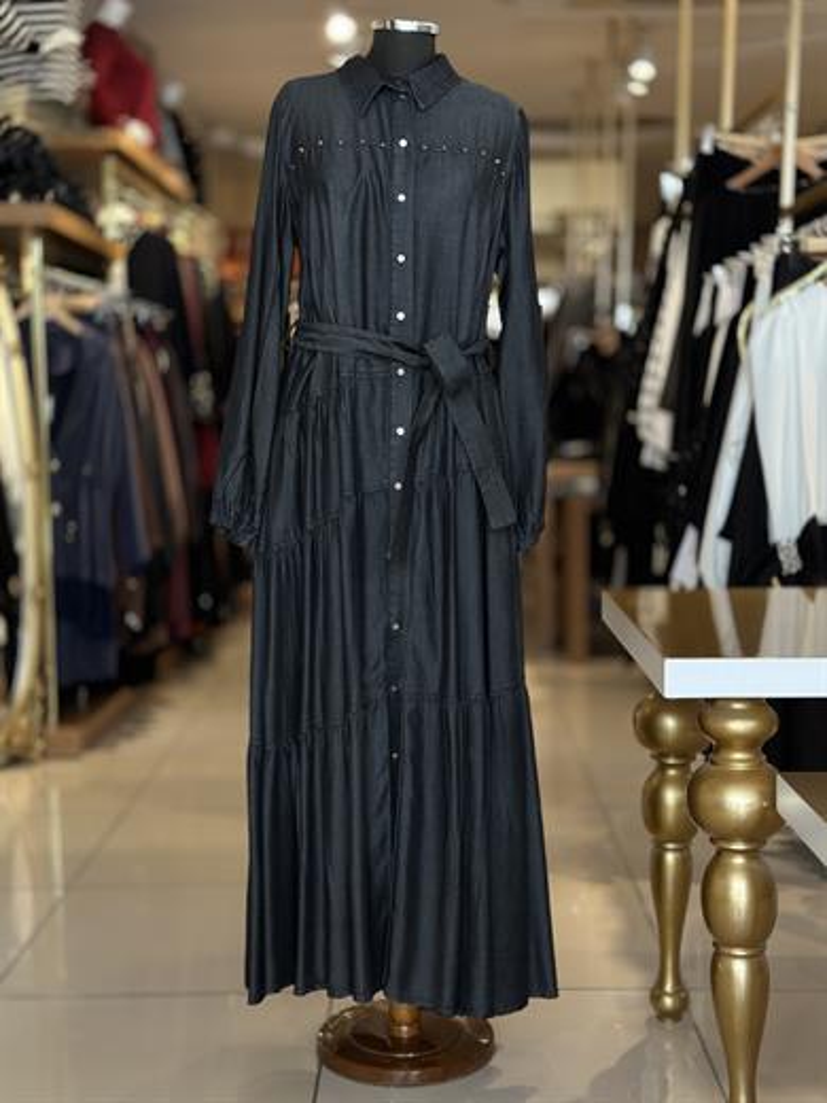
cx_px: 414
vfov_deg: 39.7
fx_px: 1529
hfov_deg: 30.3
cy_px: 552
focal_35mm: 48
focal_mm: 6.86
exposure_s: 1/165
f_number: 1.78
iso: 80
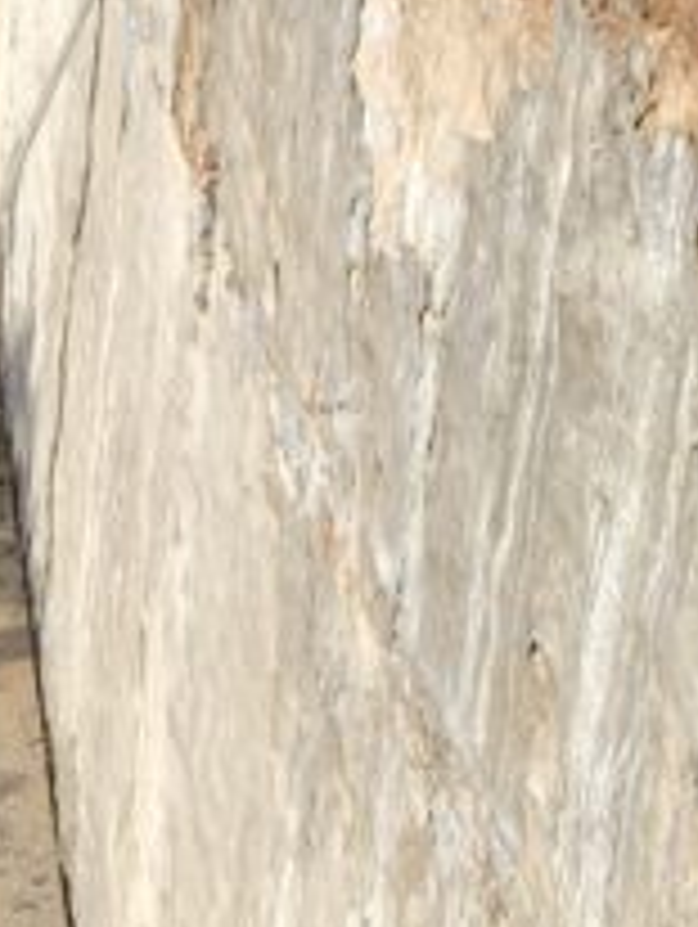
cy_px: 378
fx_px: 3461
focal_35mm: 129
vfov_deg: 15.3
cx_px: -599
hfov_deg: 10.7
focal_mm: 4.25
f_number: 1.8
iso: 25
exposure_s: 1/2309
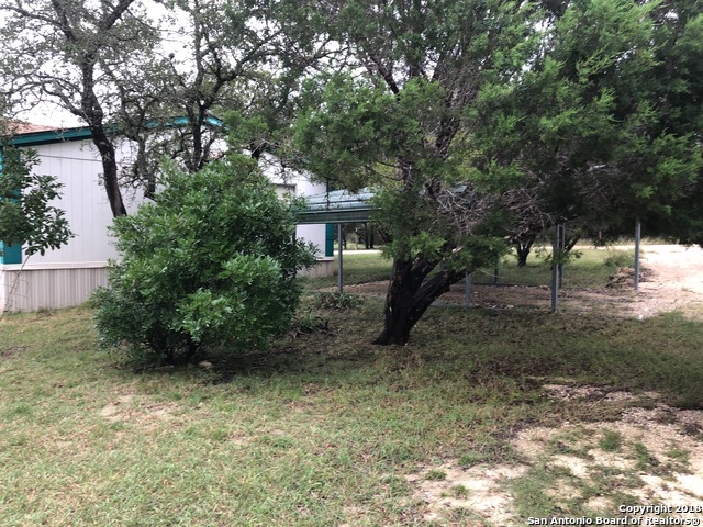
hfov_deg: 63.4
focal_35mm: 28
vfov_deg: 49.7
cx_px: 352
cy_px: 264
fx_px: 569
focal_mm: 4
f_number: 1.8
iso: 40
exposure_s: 1/61
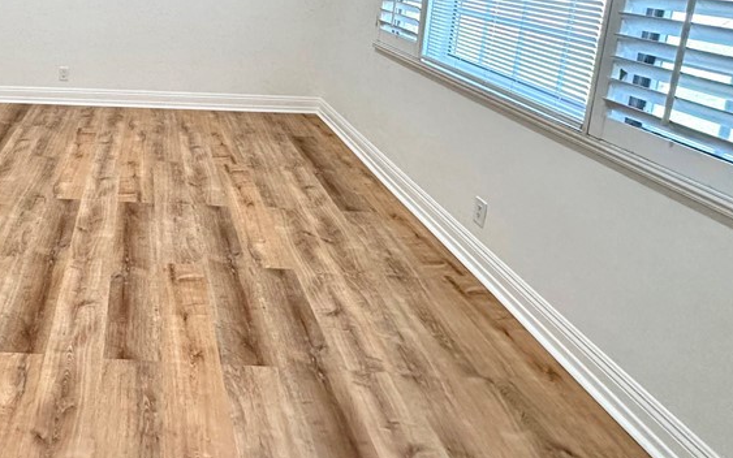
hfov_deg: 61.6
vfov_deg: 41.6
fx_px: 539
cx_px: 128
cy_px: 29
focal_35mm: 27
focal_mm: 2.22
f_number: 2.2
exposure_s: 1/120
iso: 200
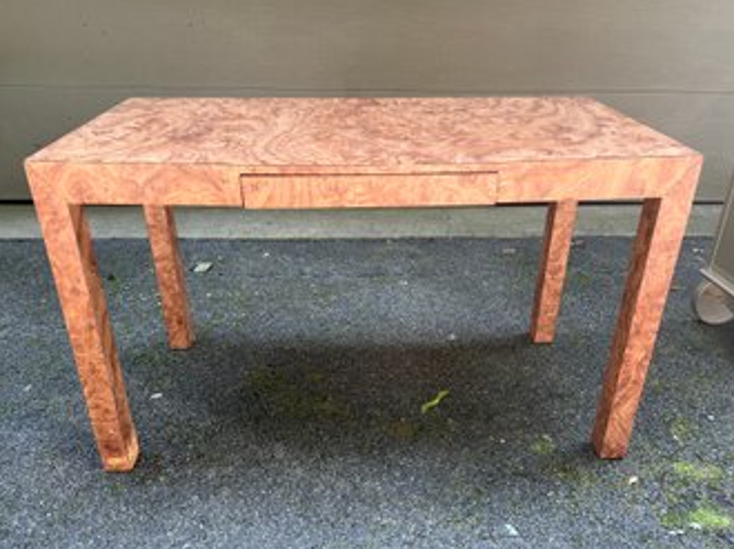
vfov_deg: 51.3
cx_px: 373
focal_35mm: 27
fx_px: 572
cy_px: 277
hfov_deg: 65.4
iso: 64
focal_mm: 5.7
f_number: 1.5
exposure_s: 1/121
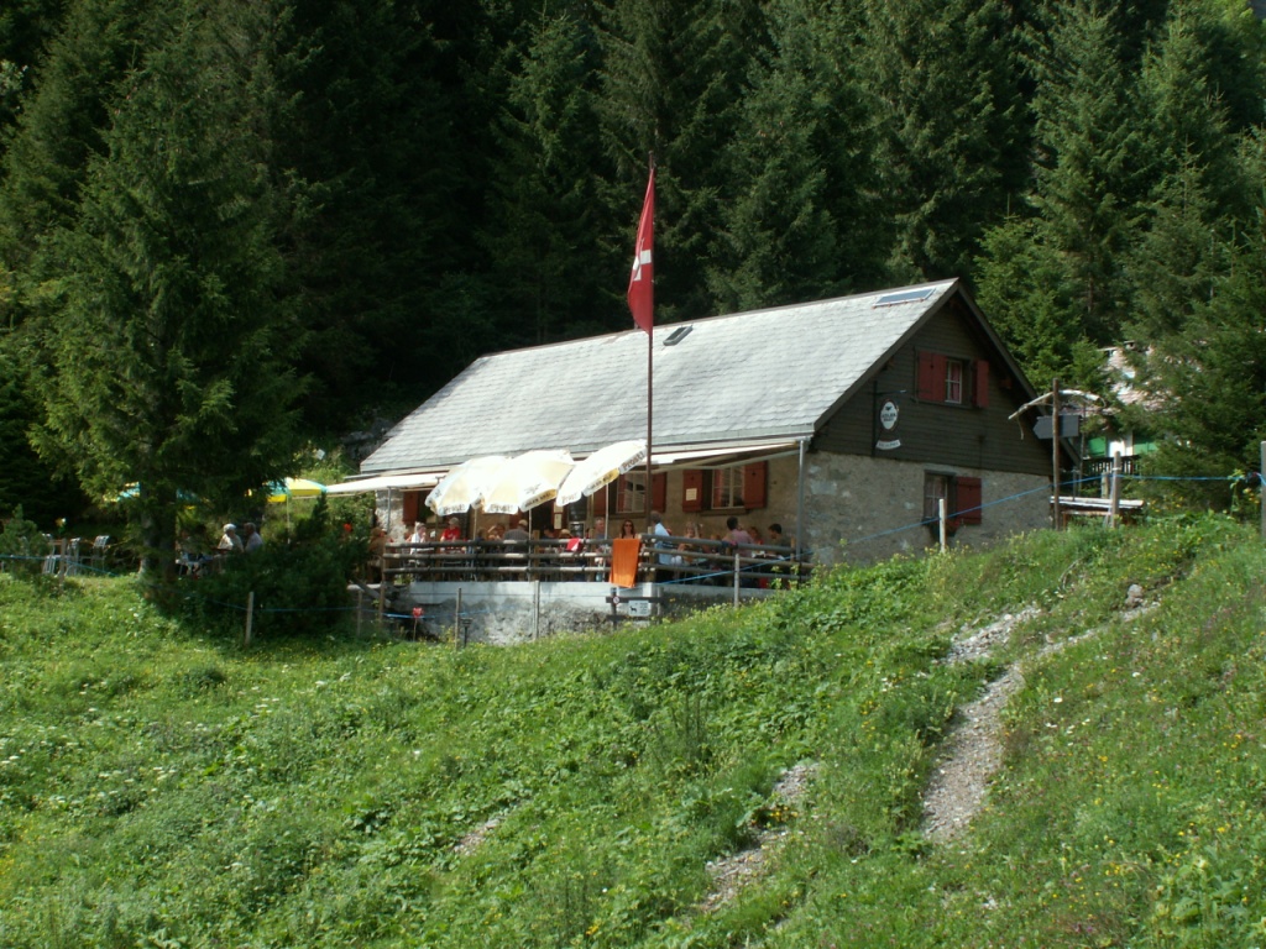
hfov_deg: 36.2
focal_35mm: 53
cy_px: 474
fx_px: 1938
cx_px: 633
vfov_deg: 27.5
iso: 50
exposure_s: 1/60
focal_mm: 8.79
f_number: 7.1
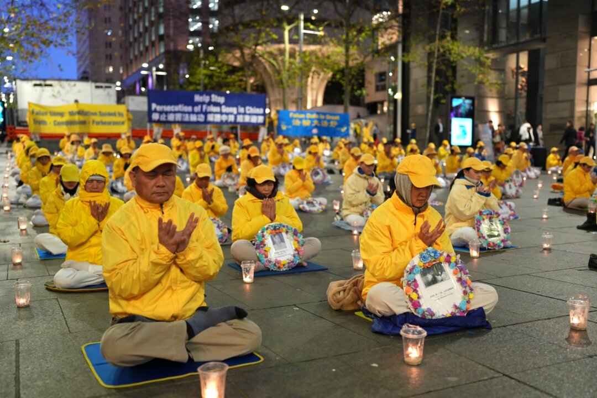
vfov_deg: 37.9
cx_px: 298
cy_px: 199
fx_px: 580
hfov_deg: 54.4
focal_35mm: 35
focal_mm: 35
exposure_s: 1/160
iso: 1600
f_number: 2
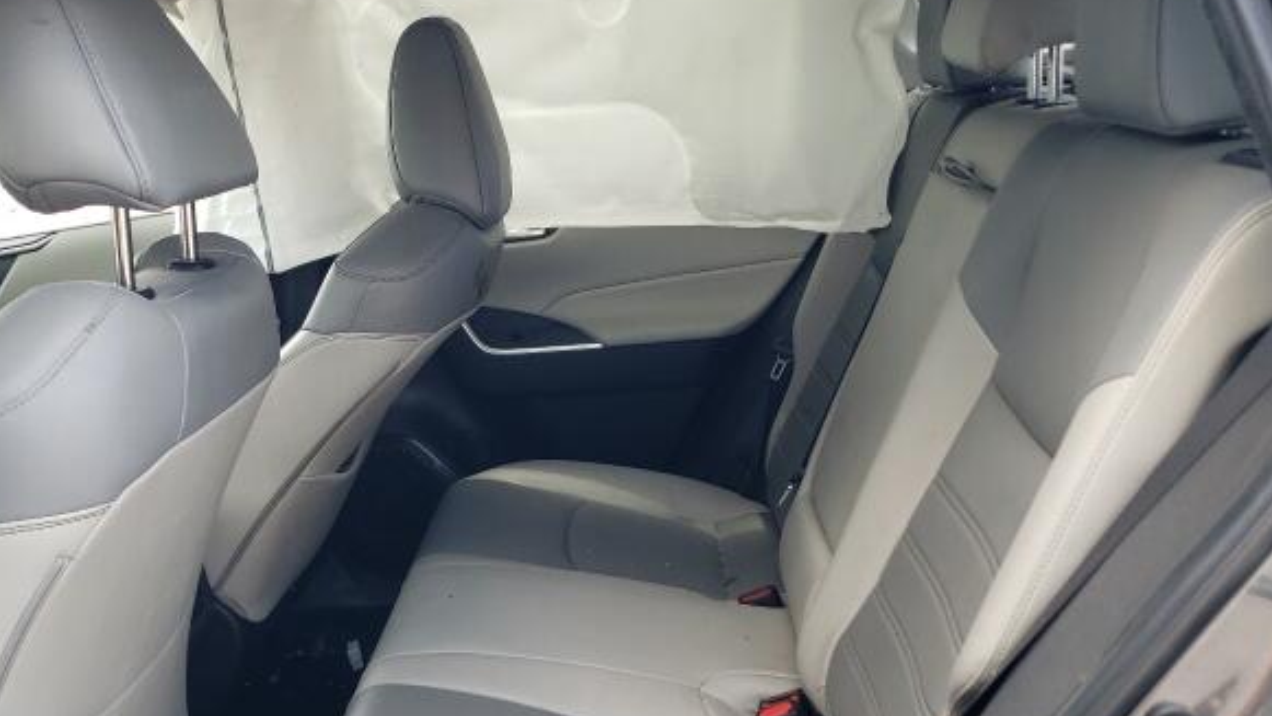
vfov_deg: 30.0
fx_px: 1316
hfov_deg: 51.4
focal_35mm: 39
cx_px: 543
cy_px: 519
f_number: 1.5
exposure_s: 1/217
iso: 50
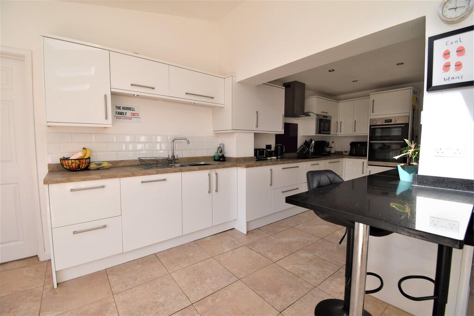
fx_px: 198
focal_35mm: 15
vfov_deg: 77.3
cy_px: 158
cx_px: 237
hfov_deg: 100.4
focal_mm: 10
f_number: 5.6
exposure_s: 1/125
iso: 100
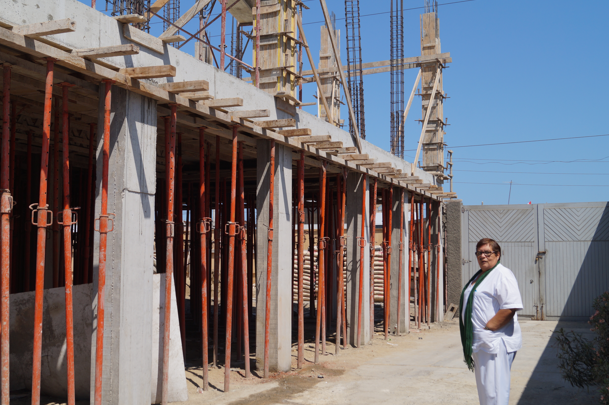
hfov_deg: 44.5
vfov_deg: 30.5
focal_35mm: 44
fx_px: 744
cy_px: 194
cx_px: 277
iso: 100
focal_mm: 26
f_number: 7.1
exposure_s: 1/400
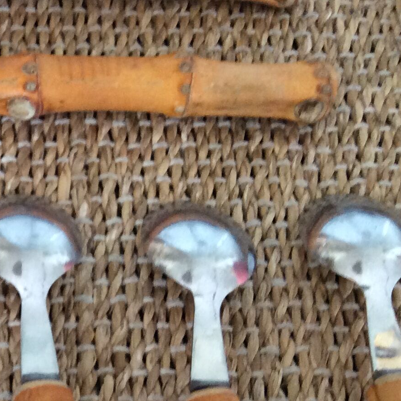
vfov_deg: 20.4
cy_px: 367
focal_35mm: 83
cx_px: -86
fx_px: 1088
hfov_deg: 19.6
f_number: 2.4
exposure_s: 1/25
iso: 125
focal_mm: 3.3
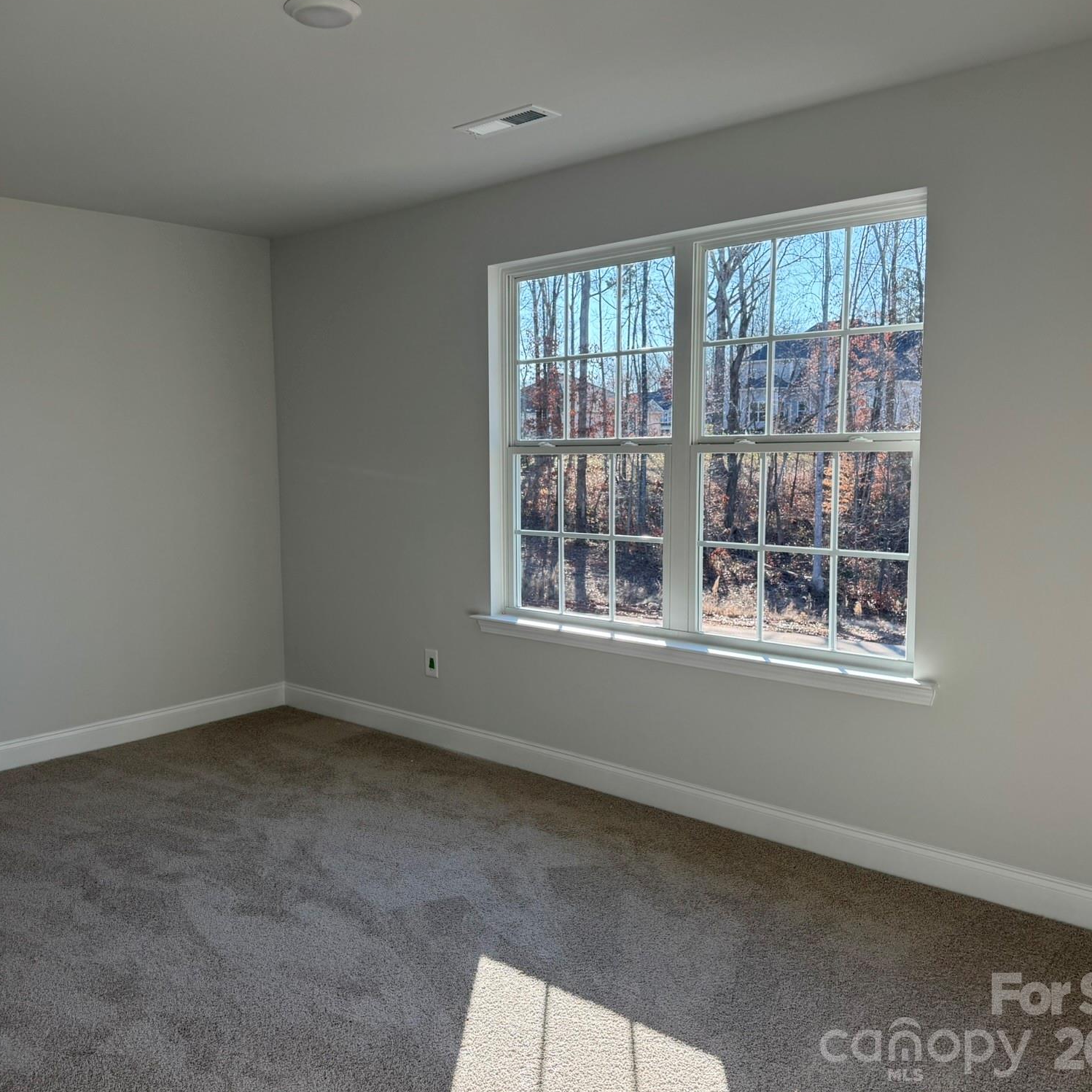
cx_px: 485
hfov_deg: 55.5
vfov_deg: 55.6
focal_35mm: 29
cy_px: 550
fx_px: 1035
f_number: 1.78
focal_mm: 6.76
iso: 80
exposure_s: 1/430
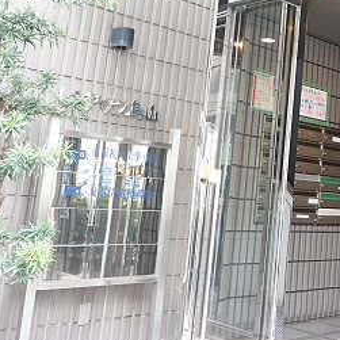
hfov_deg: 31.0
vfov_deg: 32.2
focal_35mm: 52
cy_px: 85
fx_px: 578
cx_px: 318
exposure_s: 1/160
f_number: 4
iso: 2500
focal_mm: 16
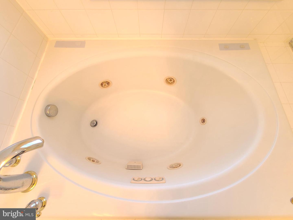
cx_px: 146
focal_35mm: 13
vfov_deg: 89.9
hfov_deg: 106.2
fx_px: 110
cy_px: 110
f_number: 2.2
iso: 200
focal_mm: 2.2
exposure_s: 1/60
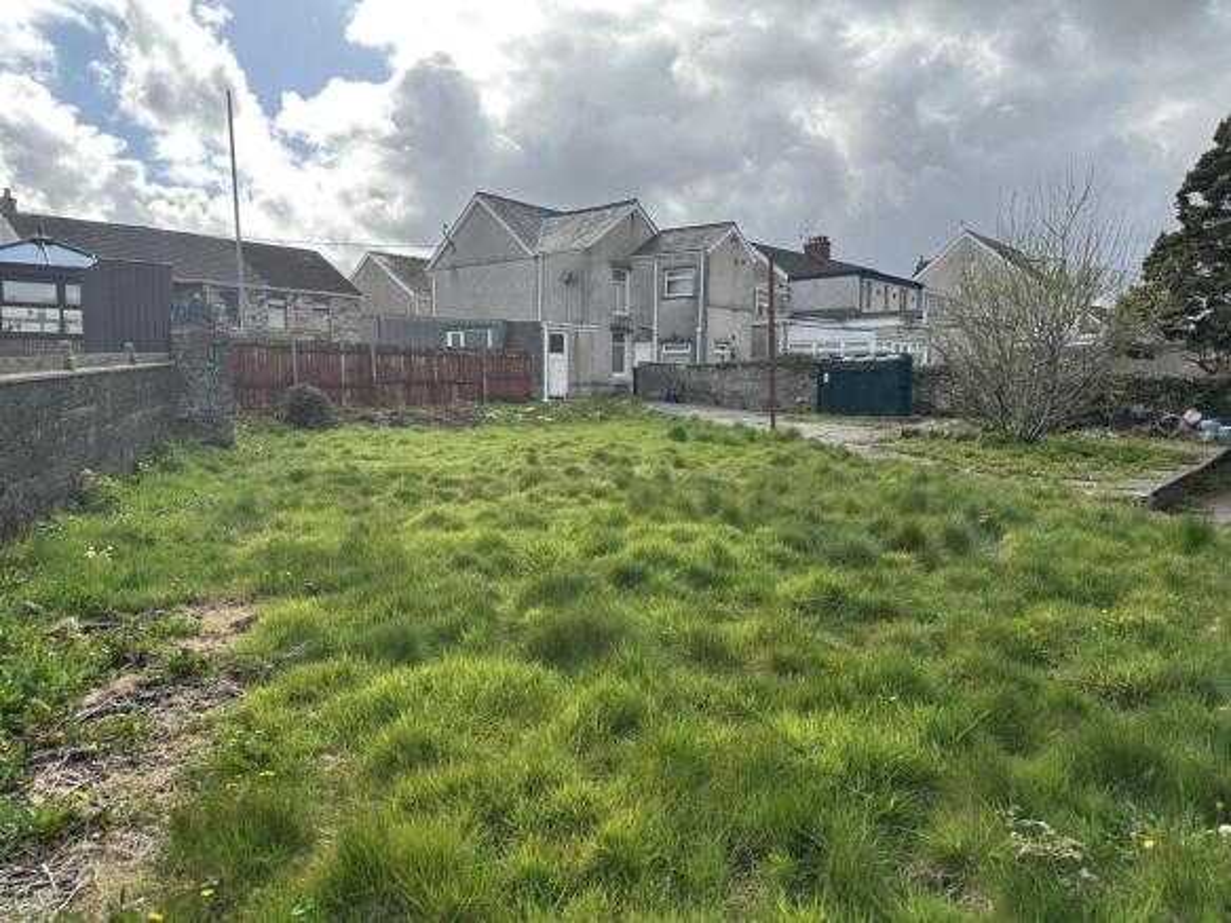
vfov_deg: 56.8
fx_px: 853
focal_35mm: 24
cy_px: 462
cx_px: 616
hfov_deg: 71.6
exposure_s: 1/2591
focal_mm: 6.86
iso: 80
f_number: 1.78
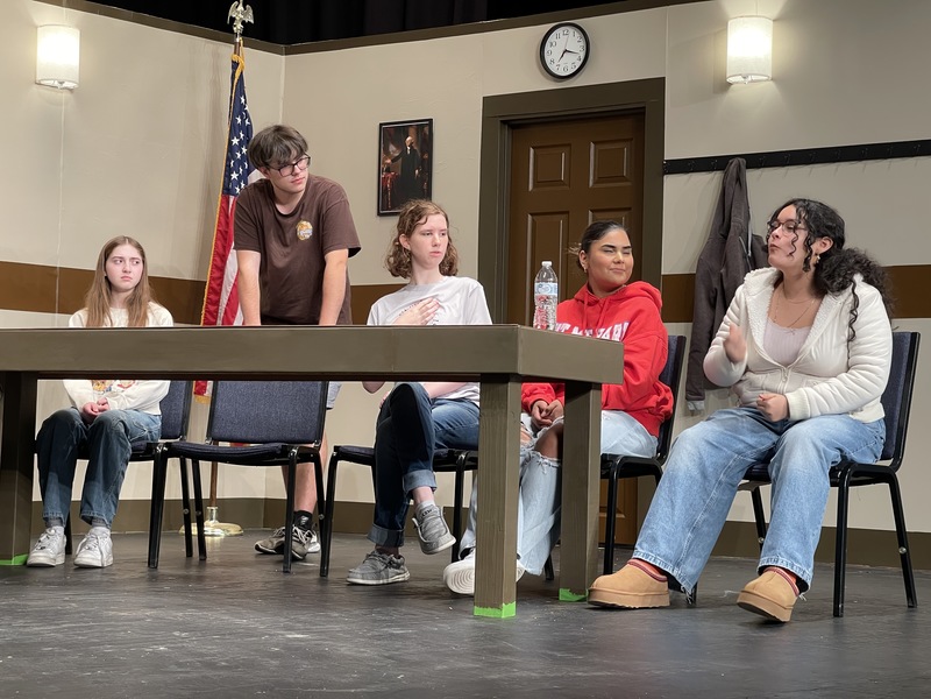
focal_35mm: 64
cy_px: 350
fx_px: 1721
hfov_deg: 30.3
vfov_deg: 22.9
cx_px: 466
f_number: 2.2
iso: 160
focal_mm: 7.5
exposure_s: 1/120
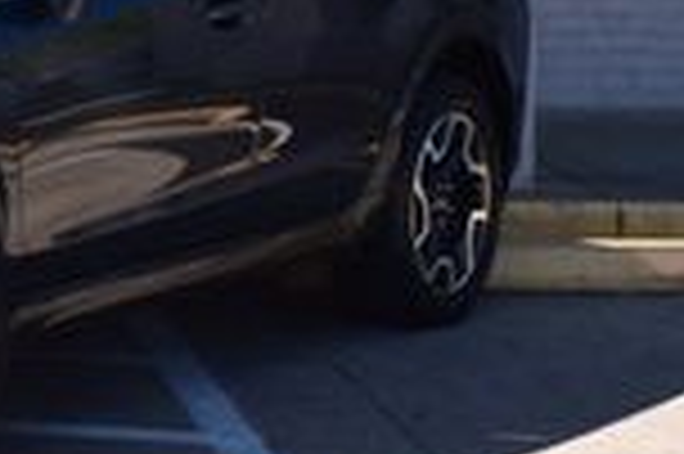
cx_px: -459
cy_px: -103
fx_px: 3606
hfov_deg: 10.3
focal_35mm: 190
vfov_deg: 7.2
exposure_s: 1/400
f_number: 11
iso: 400
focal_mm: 30
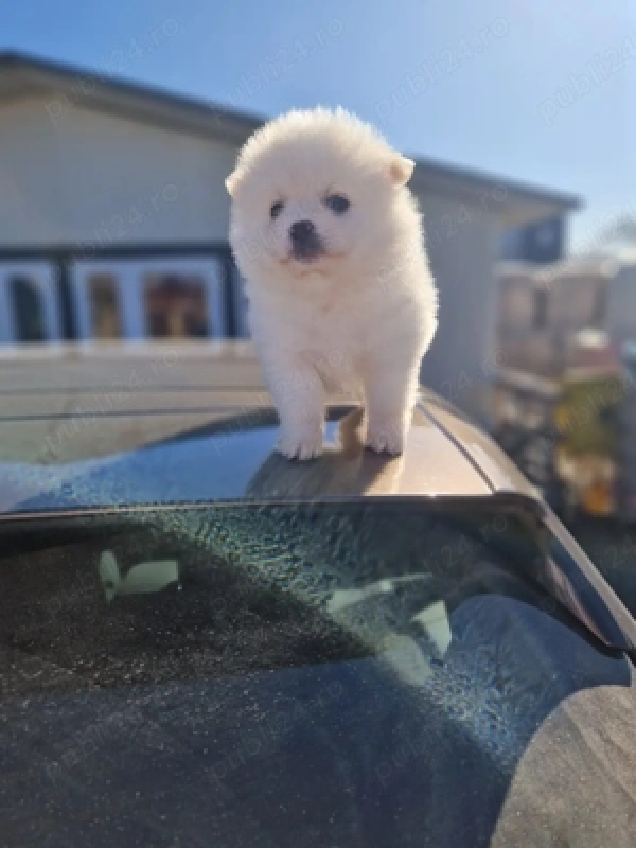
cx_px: 318
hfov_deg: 58.9
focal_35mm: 23
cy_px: 424
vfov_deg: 73.9
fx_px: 563
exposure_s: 1/2500
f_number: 1.8
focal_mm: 5.4
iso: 50
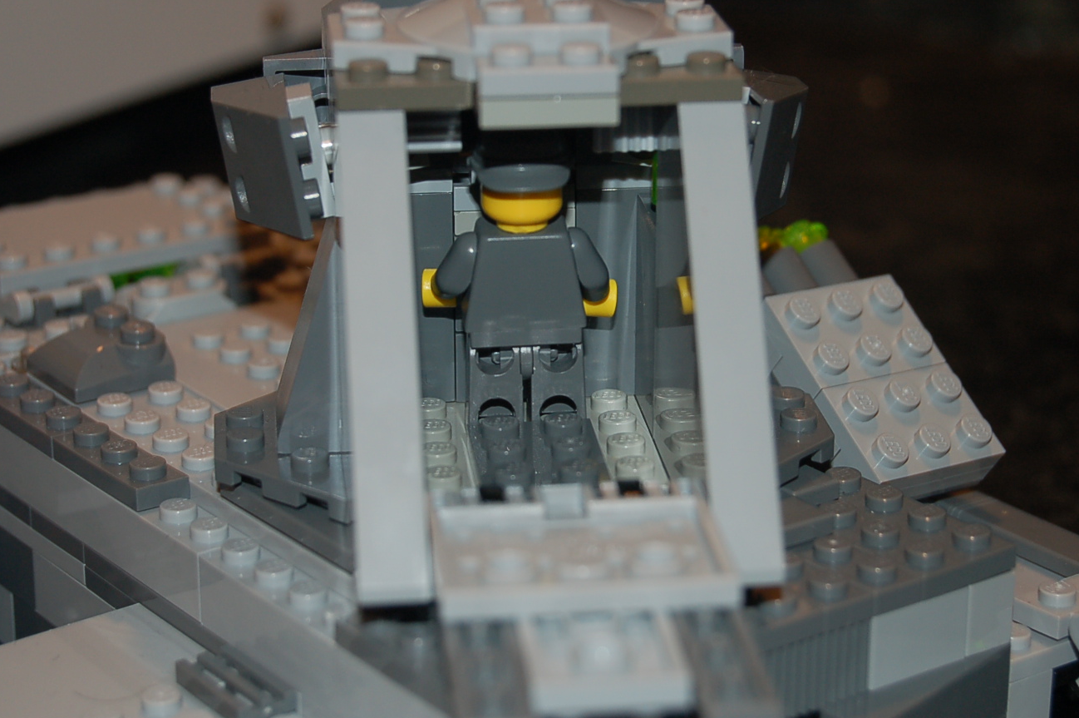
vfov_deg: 14.3
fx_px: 2862
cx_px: 561
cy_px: 321
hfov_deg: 21.3
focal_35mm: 96
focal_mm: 55
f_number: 5.6
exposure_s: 1/60
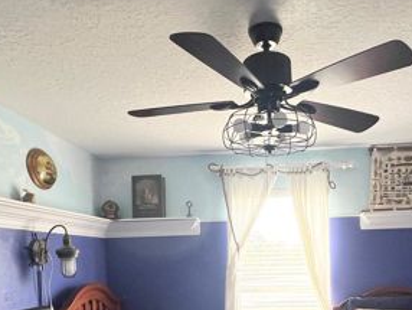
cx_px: 260
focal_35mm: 32
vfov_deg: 41.0
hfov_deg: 56.0
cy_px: 275
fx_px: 381
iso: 64
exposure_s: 1/99
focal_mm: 1.57
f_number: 1.8
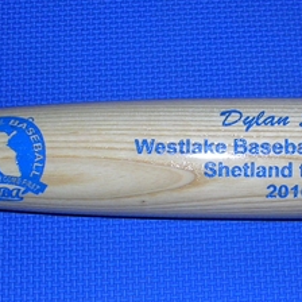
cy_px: 170
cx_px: 167
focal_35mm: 90
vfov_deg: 19.3
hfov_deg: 19.3
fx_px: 888
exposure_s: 1/60.1
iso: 50
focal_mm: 5.8
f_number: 2.8
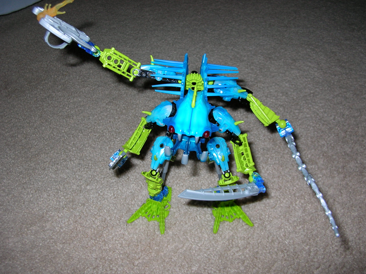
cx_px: 183
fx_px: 380
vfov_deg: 39.6
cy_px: 137
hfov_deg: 51.4
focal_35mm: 36
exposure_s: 1/60.1
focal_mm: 6
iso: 50
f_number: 2.7
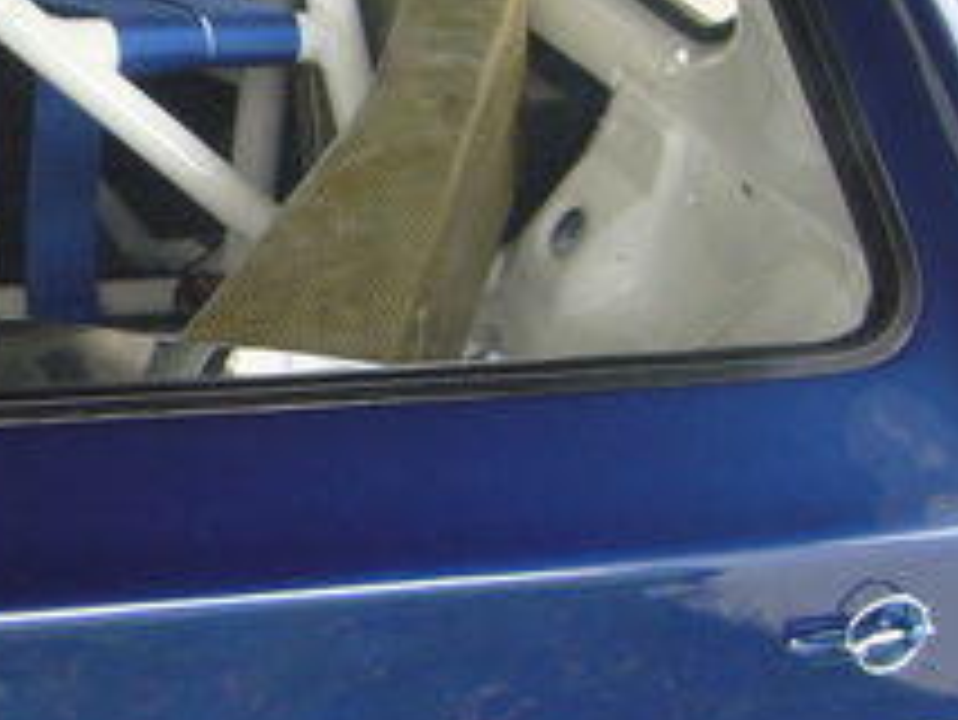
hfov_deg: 17.8
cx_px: -211
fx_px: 2908
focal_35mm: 105
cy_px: 135
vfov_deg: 14.0
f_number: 2.8
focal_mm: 5.8
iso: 80
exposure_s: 1/50
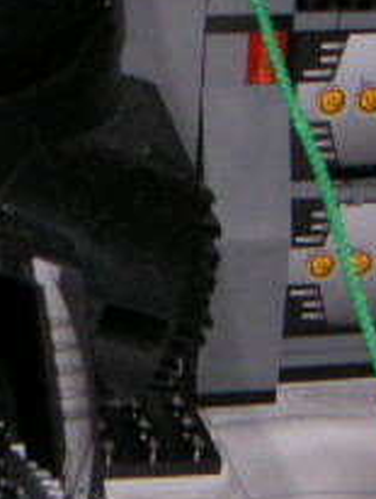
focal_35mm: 124
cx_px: -138
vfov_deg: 15.8
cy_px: 339
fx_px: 1792
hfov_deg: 11.6
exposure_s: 1/45
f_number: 6.7
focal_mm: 5.3
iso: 200
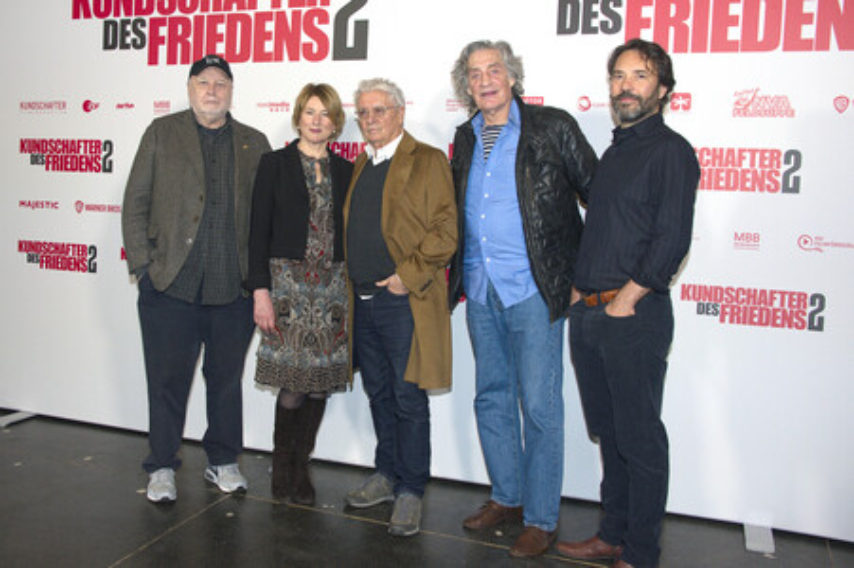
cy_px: 284
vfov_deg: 38.8
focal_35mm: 34
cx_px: 427
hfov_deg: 55.8
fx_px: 806
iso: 1600
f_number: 6.3
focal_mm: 34
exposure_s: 1/125
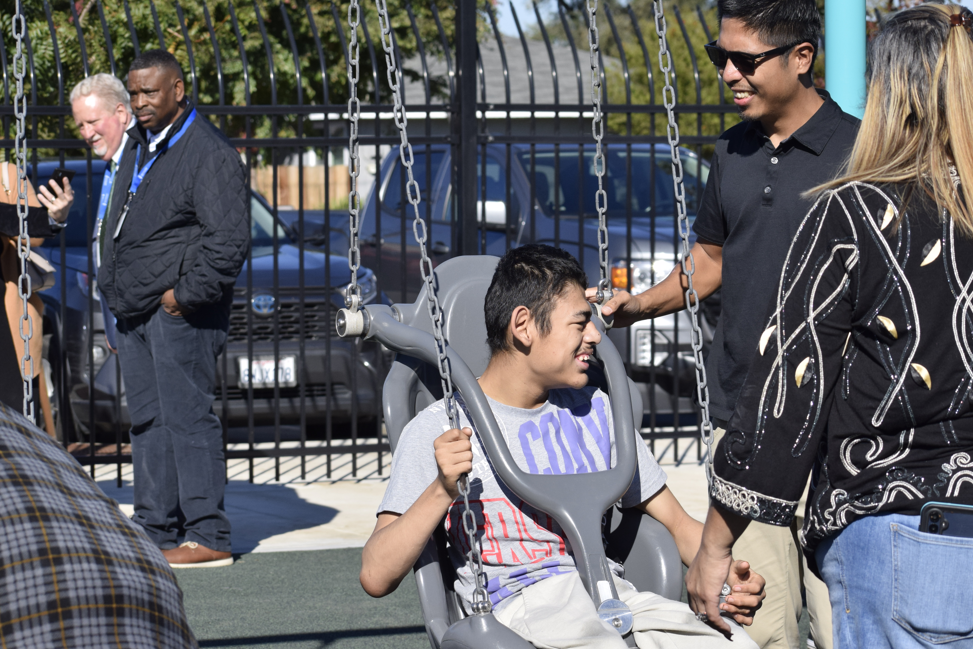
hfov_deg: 16.8
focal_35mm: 122
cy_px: 306
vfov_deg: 11.2
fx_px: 3297
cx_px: 515
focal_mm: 70
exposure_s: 1/2000
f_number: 8
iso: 400
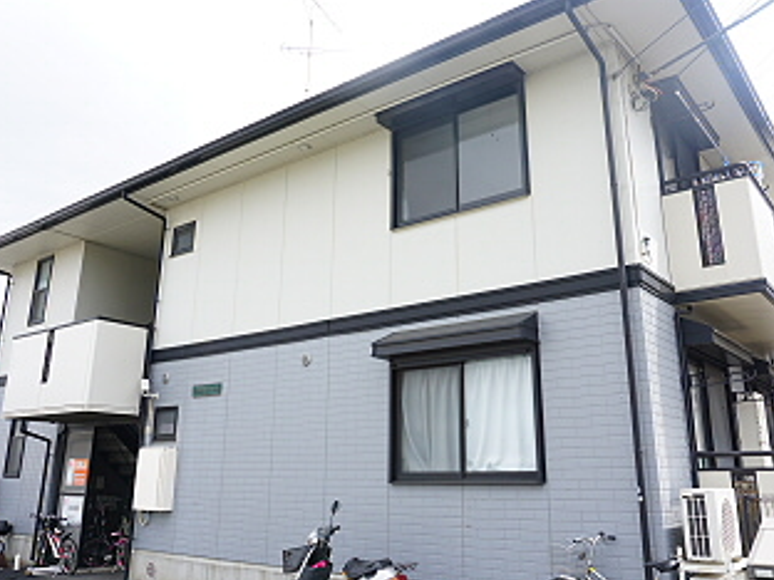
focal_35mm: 31
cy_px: 269
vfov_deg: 45.4
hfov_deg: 58.3
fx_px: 693
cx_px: 406
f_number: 8
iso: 100
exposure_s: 1/80
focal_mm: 16
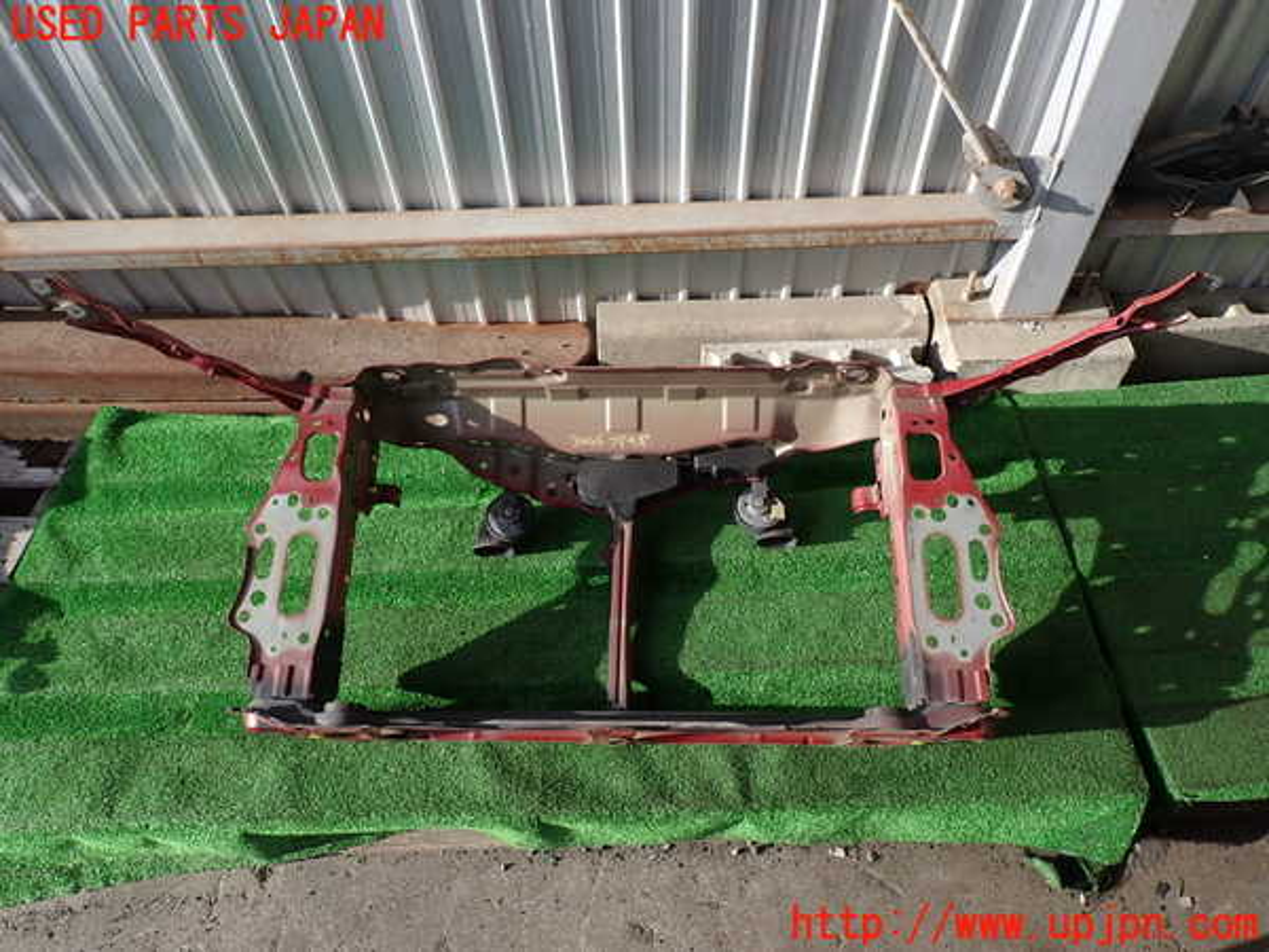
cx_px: 634
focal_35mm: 25
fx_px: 916
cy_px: 476
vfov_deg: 54.9
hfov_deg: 69.4
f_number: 2.8
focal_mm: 4.5
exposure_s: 1/640
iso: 100
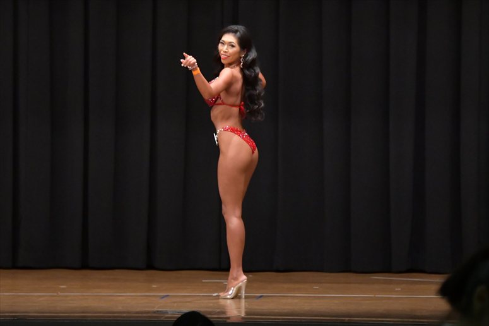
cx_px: 244
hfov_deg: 9.2
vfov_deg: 6.1
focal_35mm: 225
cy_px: 163
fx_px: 3055
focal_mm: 150
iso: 6400
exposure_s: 1/400
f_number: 5.6
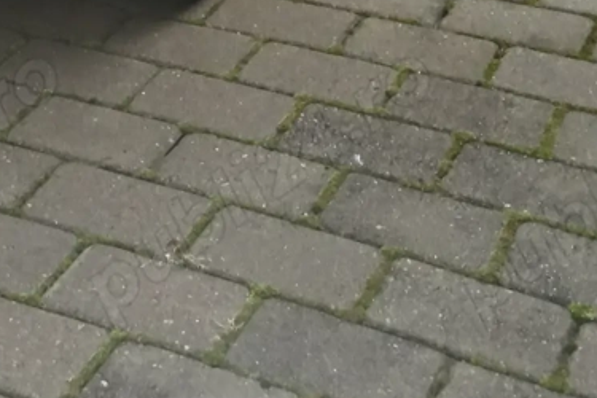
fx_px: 1658
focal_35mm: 100
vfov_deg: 11.5
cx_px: 72
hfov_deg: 20.1
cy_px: -541
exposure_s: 1/100
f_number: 1.9
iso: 309
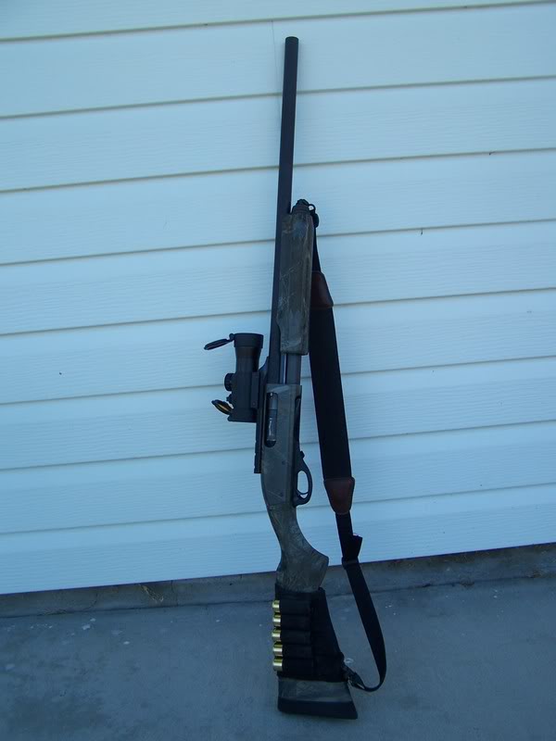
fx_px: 814
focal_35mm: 38
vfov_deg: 49.0
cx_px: 278
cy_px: 370
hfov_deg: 37.7
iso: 80
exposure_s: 1/250
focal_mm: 6.3
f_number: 2.8
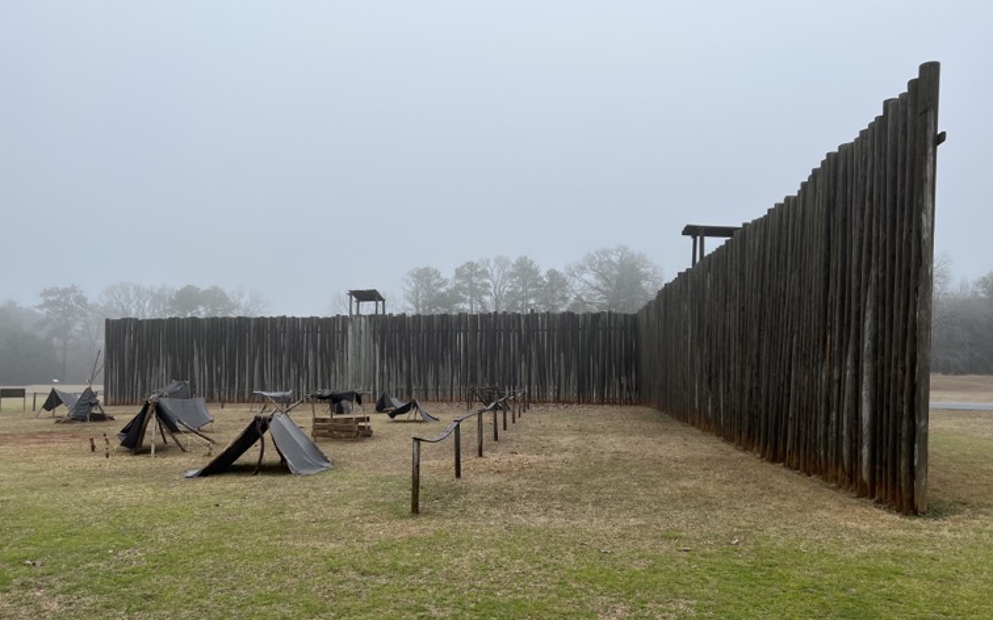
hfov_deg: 66.5
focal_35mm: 28
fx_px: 758
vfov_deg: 44.5
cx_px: 493
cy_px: 332
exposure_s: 1/1553
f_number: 1.5
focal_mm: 5.7
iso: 50
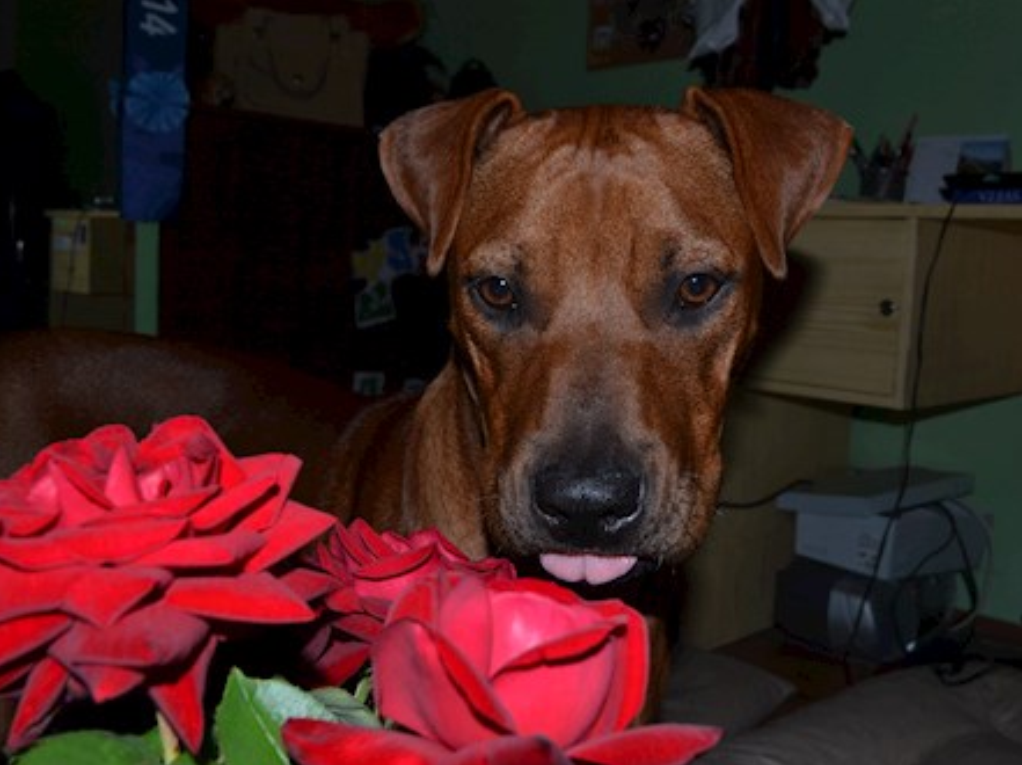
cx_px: 535
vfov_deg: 39.6
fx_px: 1062
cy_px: 384
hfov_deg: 51.4
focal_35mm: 36
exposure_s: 1/60
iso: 100
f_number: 8
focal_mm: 22
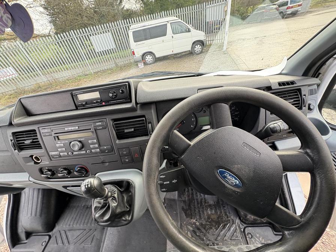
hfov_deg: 102.1
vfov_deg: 85.7
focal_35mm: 14
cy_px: 126
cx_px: 168
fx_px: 136
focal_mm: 2.22
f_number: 2.2
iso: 200
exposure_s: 1/87
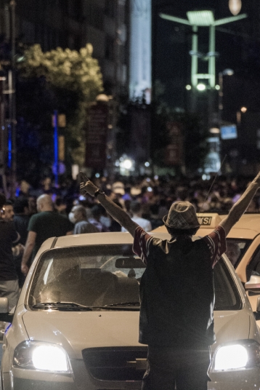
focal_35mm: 277
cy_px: 222
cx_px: 141
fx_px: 2997
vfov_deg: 7.4
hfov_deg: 5.0
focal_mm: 145
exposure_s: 1/80
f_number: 4.8
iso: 5600
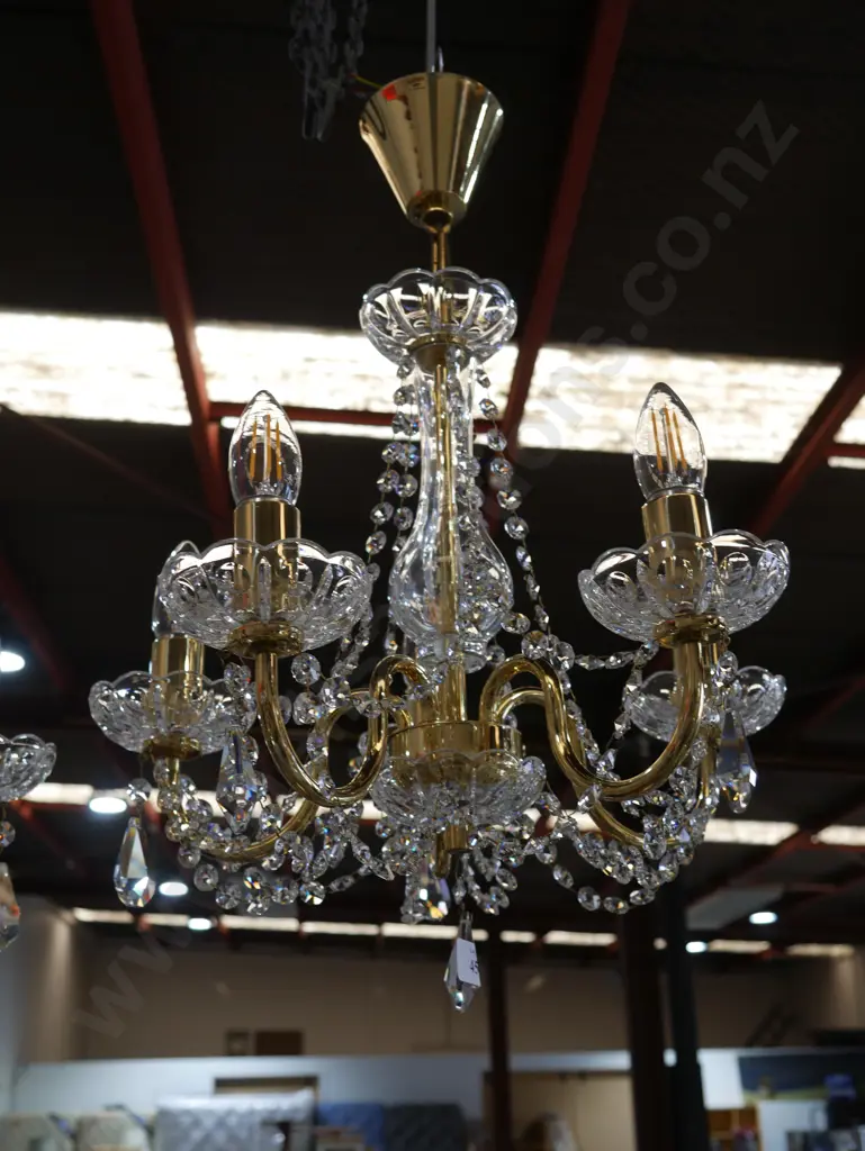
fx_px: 1332
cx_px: 432
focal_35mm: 40
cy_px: 576
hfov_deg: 36.0
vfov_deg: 46.8
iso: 200
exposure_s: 1/60
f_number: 4.4
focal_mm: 20
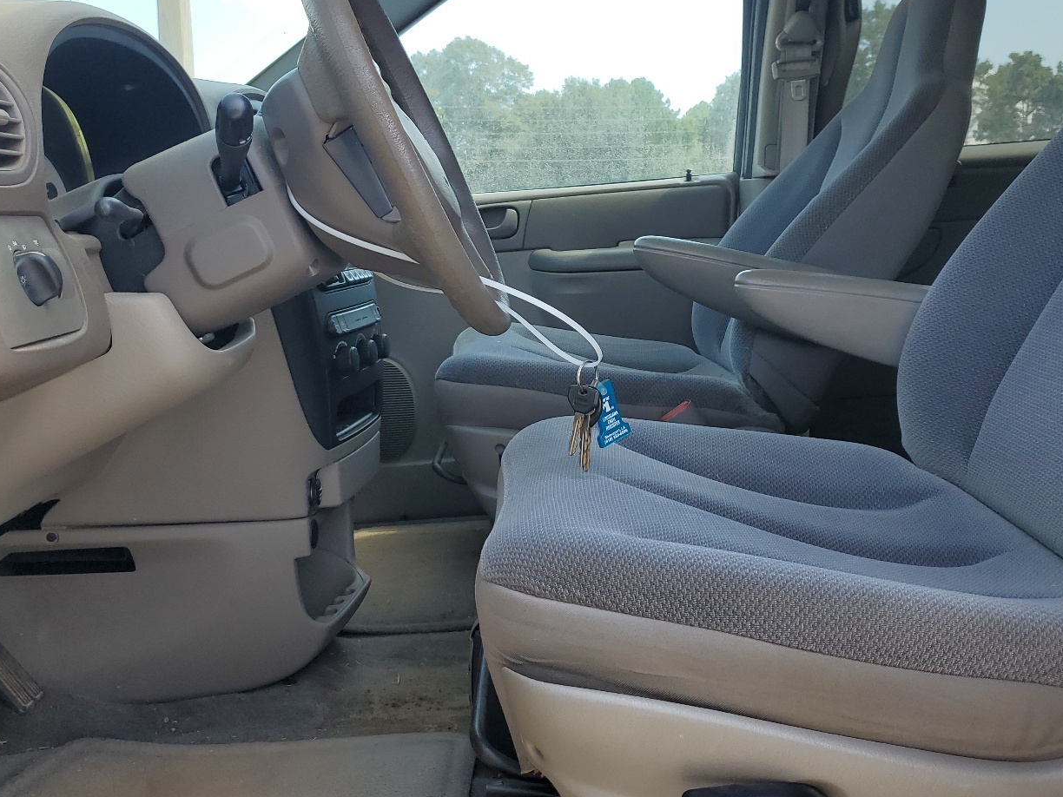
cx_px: 586
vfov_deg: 41.7
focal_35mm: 34
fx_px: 1044
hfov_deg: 53.9
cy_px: 360
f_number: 1.5
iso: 50
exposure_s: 1/588
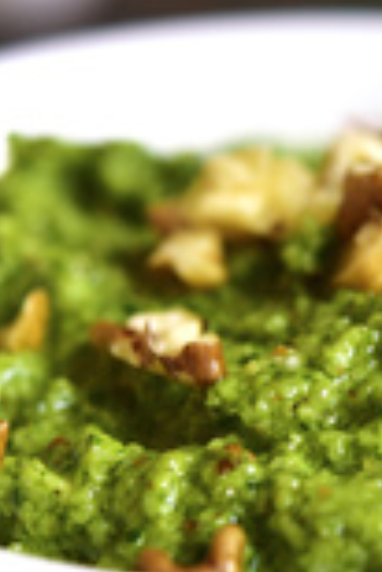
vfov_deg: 12.4
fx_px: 2620
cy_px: 301
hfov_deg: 8.2
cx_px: 503
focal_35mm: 165
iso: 200
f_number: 5.6
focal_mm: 60
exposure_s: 1/10
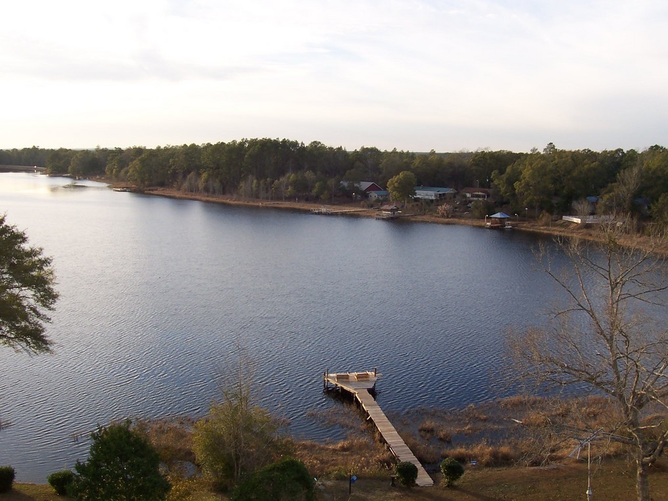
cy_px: 250
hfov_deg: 22.0
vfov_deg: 16.6
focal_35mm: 89
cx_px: 334
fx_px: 1717
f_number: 8
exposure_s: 1/180
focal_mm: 13.5
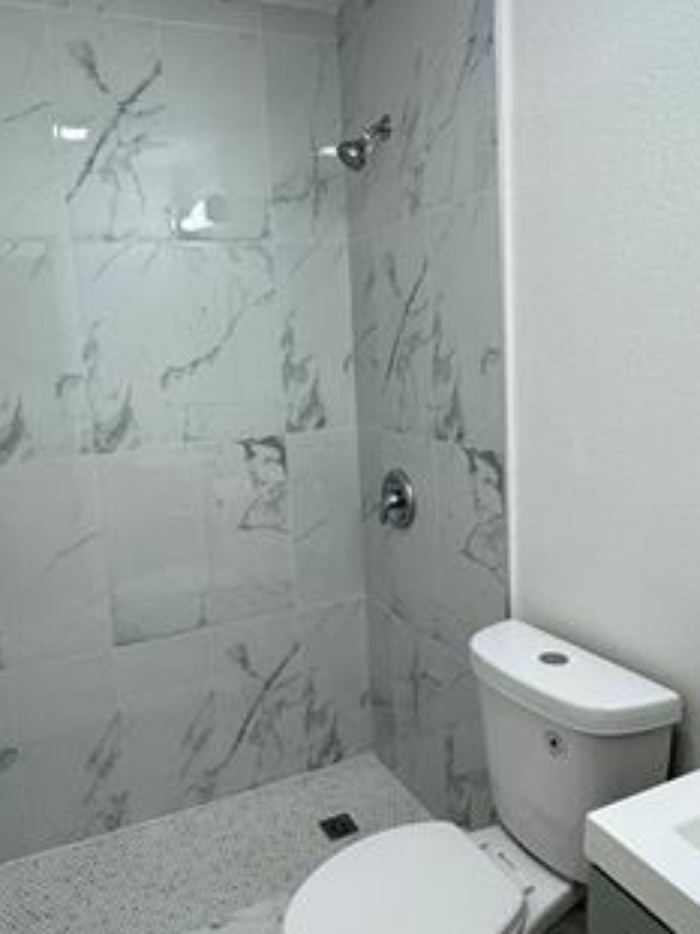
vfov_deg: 65.3
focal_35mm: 27
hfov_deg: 51.2
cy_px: 462
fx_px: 728
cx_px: 312
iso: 100
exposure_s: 1/120
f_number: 2.2
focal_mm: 2.22
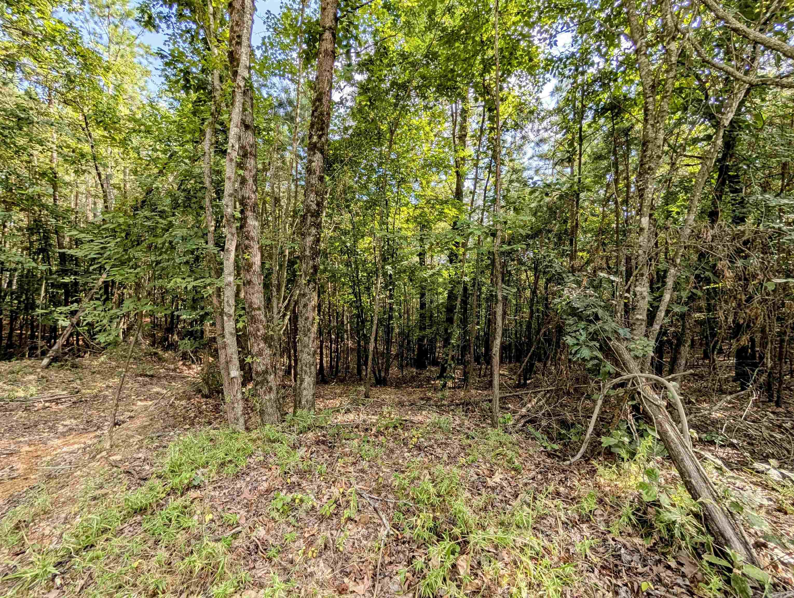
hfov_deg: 110.5
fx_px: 276
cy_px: 299
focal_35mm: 12
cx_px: 397
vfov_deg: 94.6
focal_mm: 2.02
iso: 52
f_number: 1.7
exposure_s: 1/591
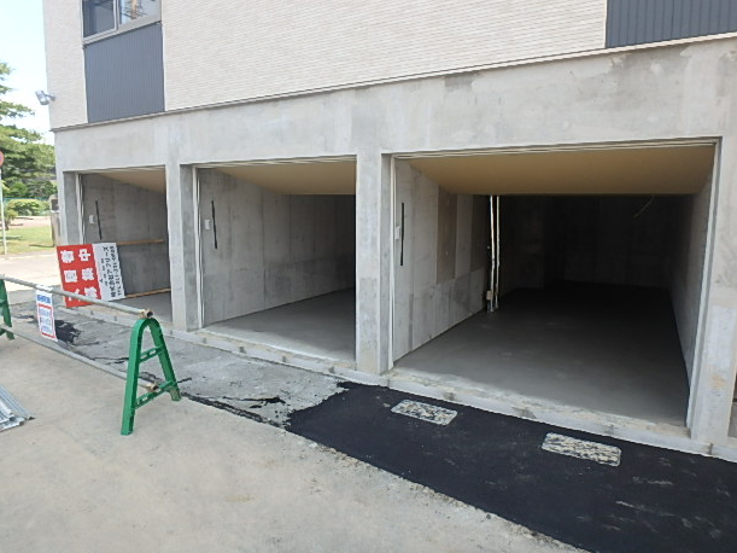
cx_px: 372
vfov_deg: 61.1
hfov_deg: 76.4
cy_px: 281
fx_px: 468
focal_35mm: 22
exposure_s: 1/400
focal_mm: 3.7
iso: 125
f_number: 3.5
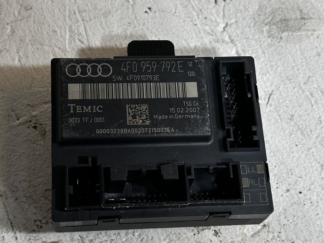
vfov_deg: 21.6
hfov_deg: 28.6
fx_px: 636
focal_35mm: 68
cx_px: 147
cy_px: 132
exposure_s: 1/100
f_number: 1.78
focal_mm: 6.86
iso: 64
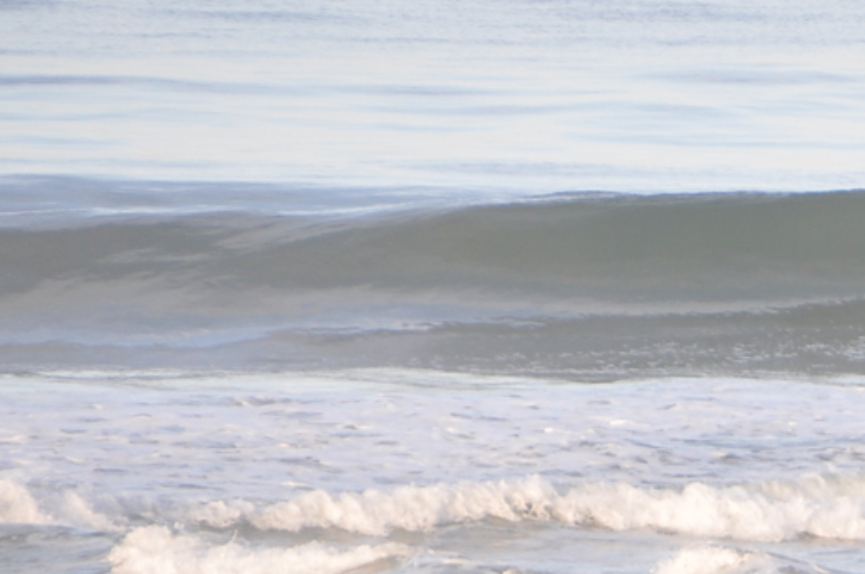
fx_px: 28292
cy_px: 347
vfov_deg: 1.2
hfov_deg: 1.8
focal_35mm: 1179
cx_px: 1263
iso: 250
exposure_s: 1/160
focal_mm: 250
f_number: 6.3
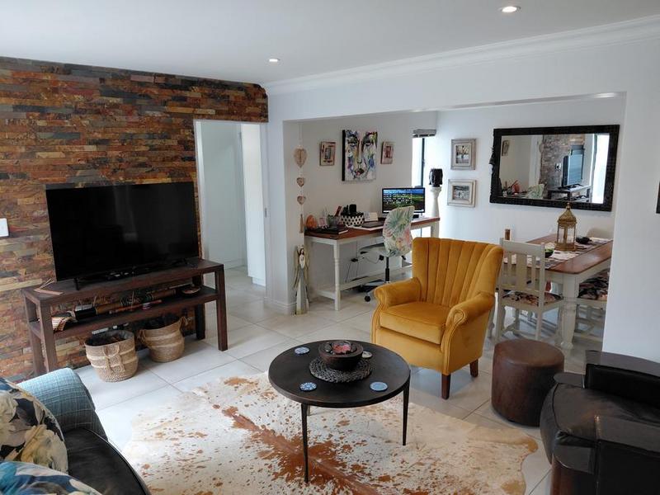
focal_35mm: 25
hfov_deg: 69.4
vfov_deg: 54.9
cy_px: 248
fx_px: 477
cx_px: 330
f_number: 1.8
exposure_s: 1/60
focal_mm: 4.69
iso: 125
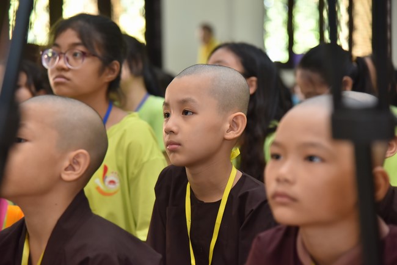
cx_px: 198
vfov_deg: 12.2
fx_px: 1236
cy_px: 132
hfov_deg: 18.3
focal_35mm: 112
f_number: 4.5
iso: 2000
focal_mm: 112
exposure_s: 1/125
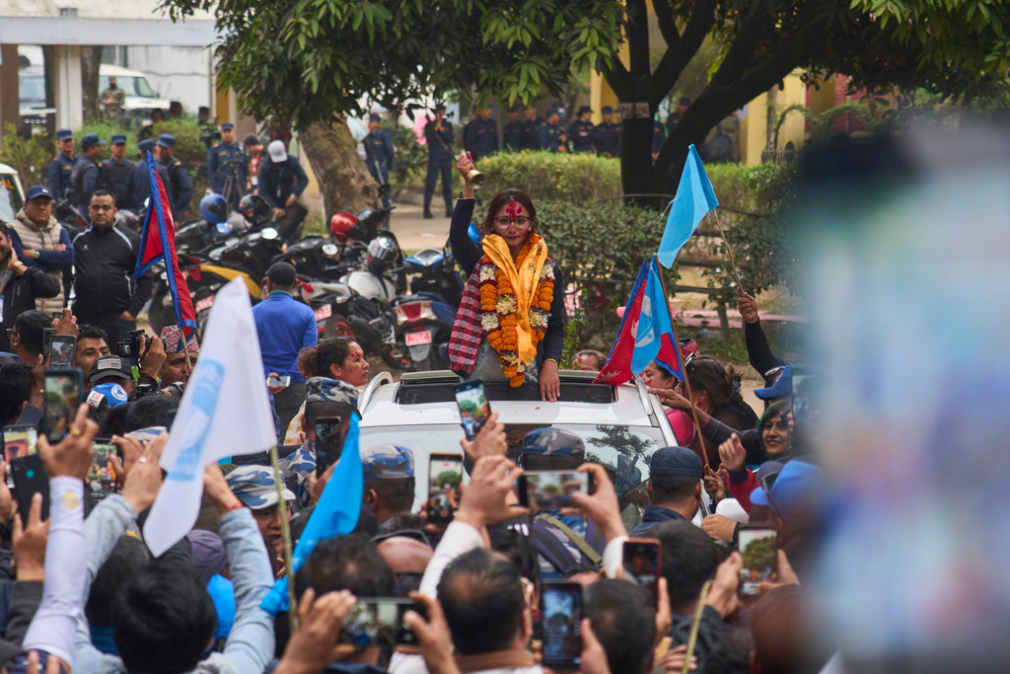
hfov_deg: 13.1
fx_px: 4405
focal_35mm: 157
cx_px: 505
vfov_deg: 8.7
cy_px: 337
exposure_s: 1/125
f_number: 4.5
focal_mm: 105
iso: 500
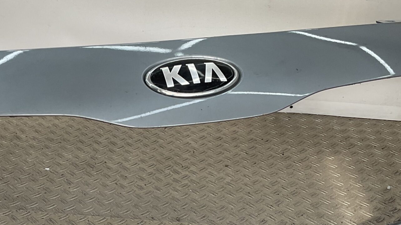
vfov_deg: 18.8
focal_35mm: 63
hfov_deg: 32.8
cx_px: 110
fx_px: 670
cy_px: 196
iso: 16
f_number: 1.8
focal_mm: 3
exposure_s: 1/226
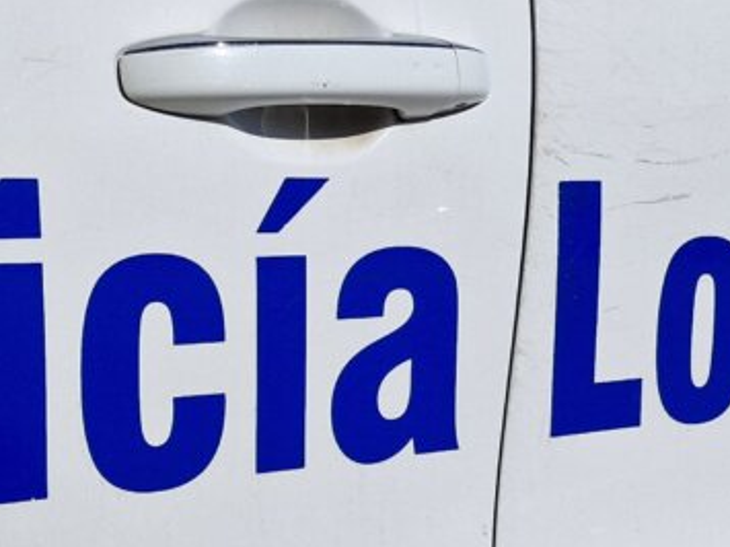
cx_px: 393
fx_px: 1750
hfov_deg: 23.6
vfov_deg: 17.4
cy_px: 518
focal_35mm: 83
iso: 50
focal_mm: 5.54
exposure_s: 1/6032
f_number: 1.8
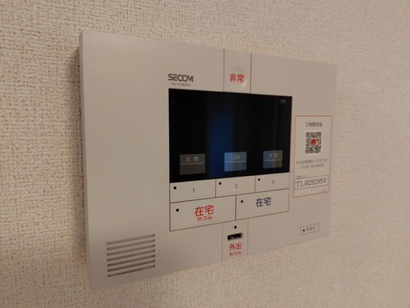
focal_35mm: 23
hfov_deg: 73.9
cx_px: 205
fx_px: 272
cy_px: 154
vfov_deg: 58.9
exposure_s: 1/60
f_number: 1.9
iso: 212
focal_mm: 5.6
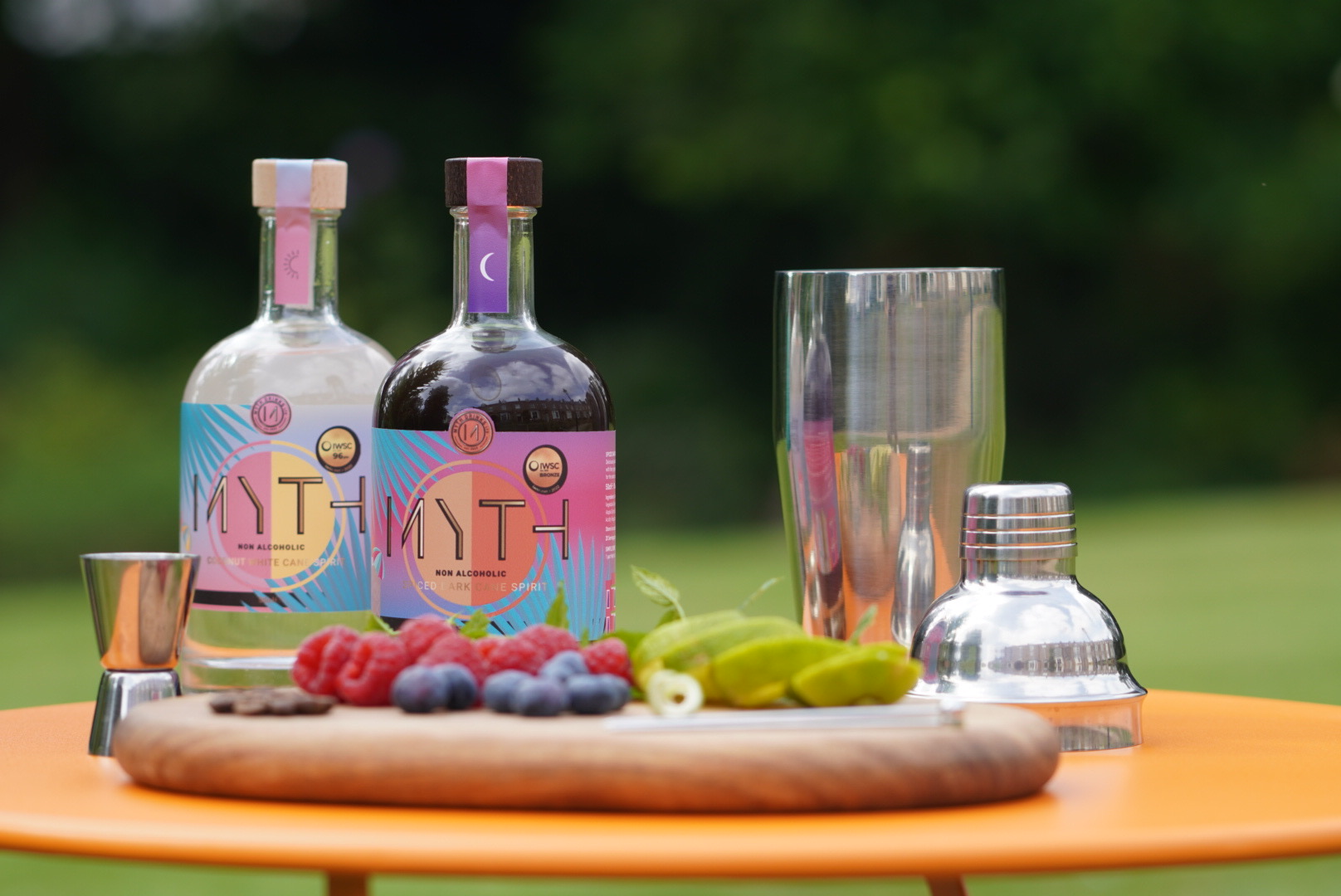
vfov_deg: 10.8
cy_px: 448
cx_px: 670
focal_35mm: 128
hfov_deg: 16.1
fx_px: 4753
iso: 100
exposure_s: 1/500
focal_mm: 85
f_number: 3.2
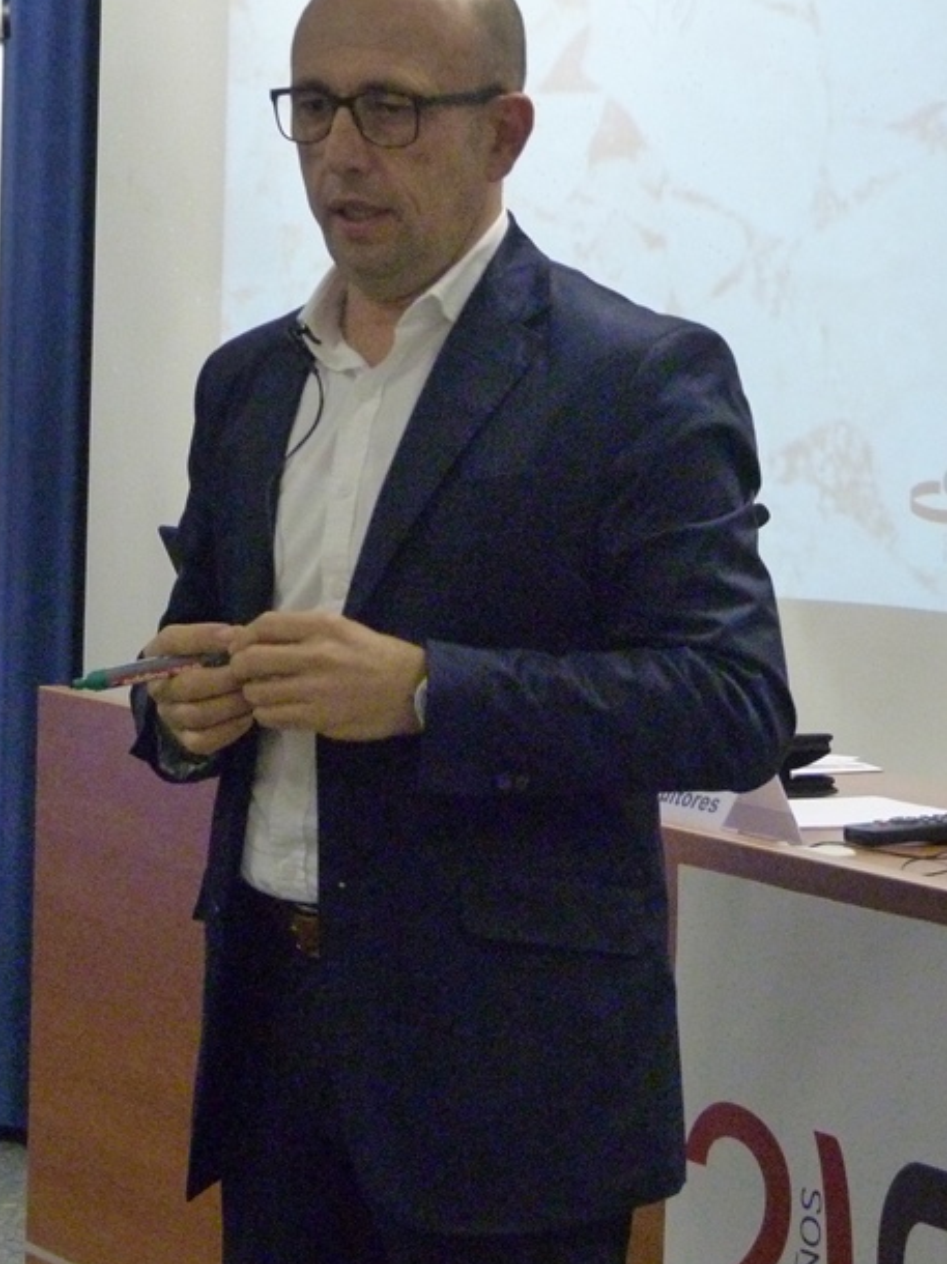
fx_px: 4599
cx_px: 520
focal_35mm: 126
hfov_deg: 11.8
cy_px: 524
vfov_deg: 15.6
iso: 800
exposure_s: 1/40
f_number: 3.3
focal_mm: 13.5
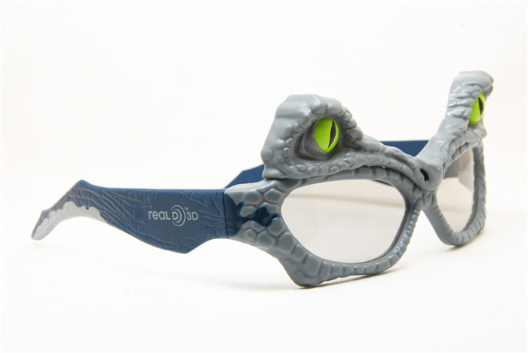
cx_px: 264
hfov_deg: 26.0
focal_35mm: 78
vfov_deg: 17.5
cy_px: 176
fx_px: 1145
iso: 800
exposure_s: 1/25
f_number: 11
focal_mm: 52
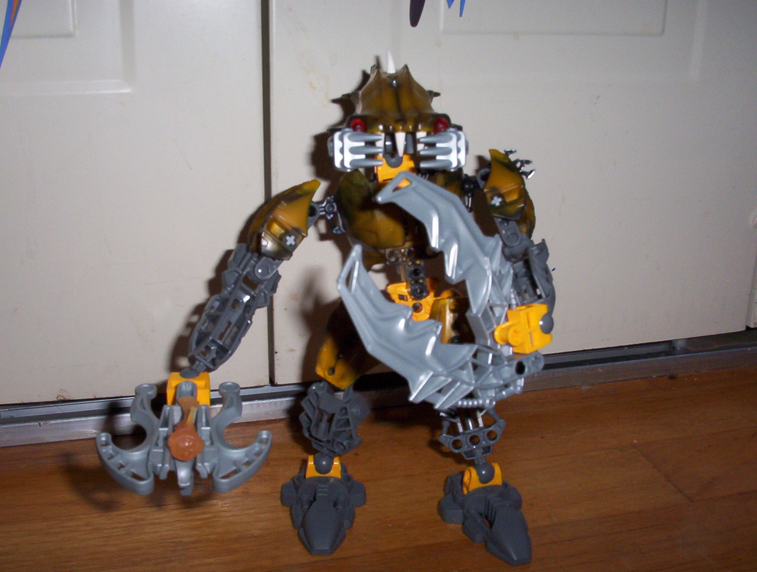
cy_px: 284
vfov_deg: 35.3
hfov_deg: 45.7
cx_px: 376
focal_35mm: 41
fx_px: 899
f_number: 4.5
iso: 140
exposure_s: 1/30
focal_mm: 6
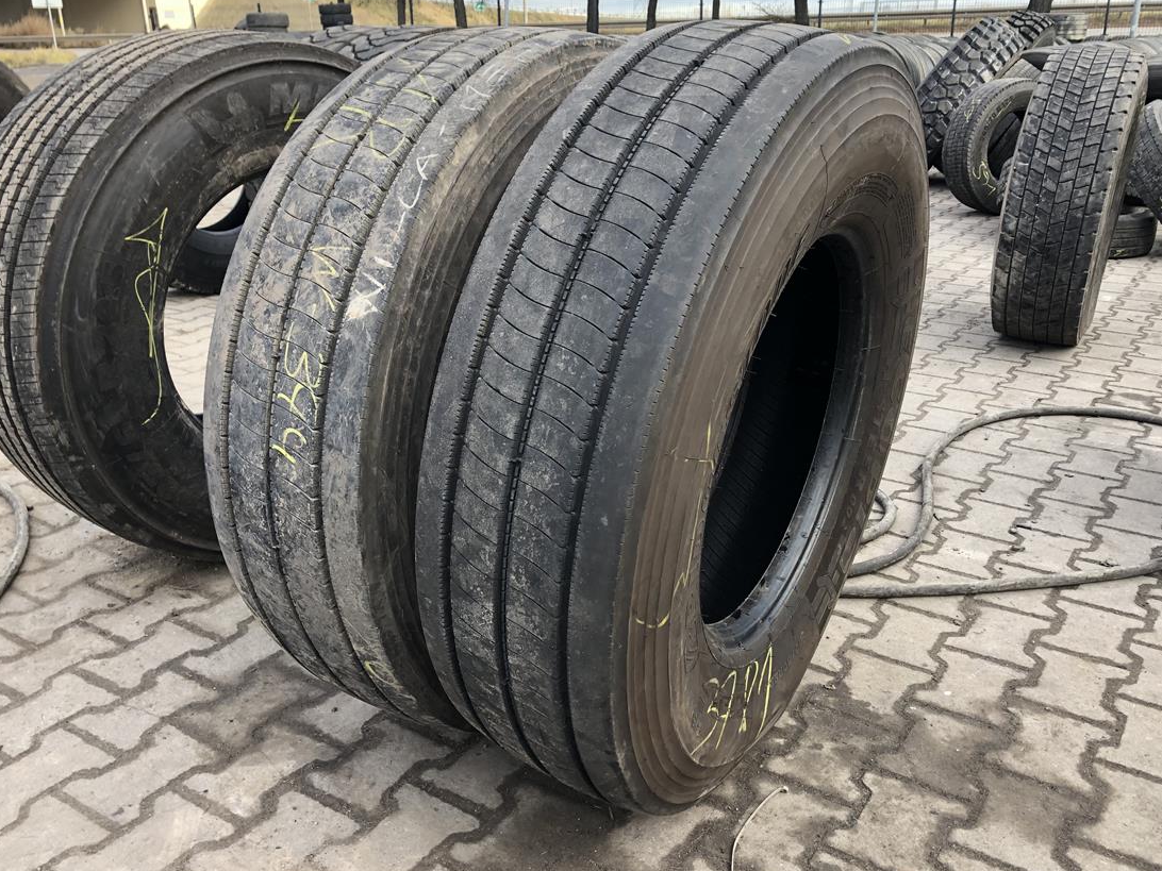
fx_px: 1041
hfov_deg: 58.4
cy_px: 409
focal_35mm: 31
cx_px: 587
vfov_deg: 45.4
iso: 25
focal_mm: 3.99
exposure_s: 1/120
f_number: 1.8
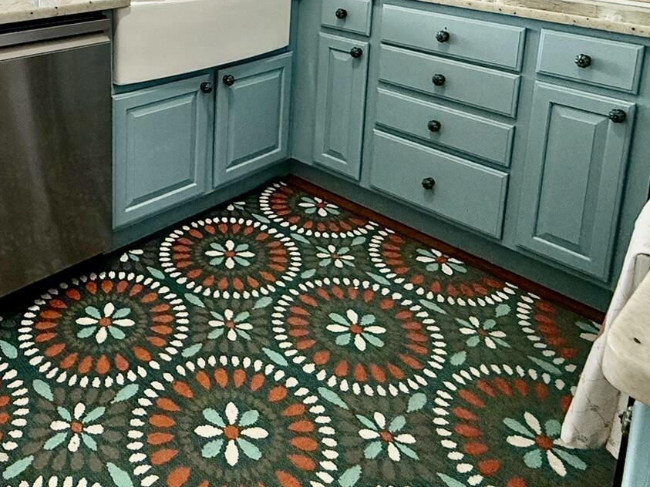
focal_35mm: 34
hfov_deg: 52.7
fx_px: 638
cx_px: 204
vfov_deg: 37.5
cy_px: 4
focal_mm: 2.22
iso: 250
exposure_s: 1/120
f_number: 2.2
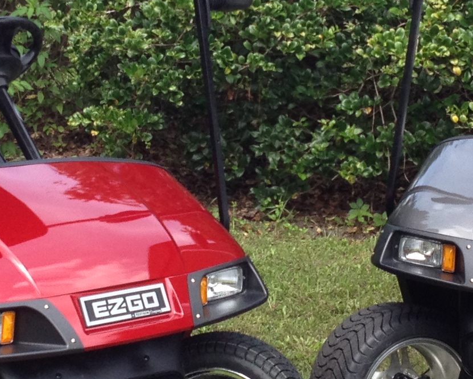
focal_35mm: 134
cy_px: 146
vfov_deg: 11.5
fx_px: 1876
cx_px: 283
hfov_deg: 14.4
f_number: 2.4
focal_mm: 4.28
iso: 64
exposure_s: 1/361
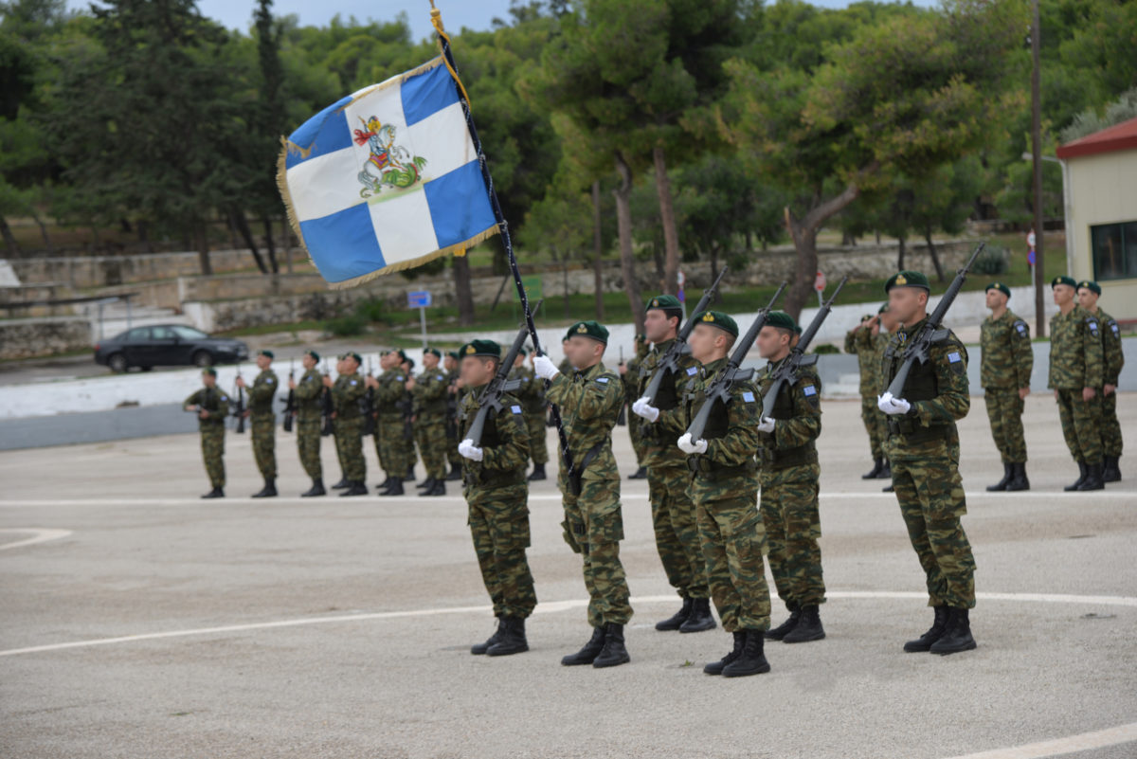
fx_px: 3317
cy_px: 380
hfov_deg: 19.4
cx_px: 568
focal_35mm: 105
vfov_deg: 13.1
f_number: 5.6
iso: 200
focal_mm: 105
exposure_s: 1/125
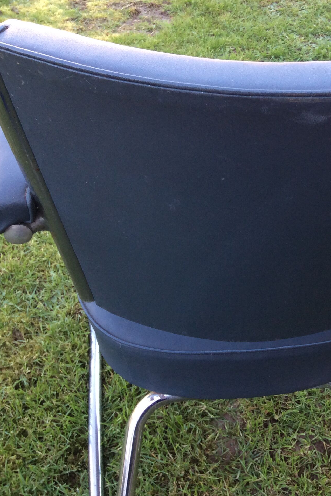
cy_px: 247
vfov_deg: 43.6
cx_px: 268
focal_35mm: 45
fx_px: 621
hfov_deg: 29.2
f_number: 2.4
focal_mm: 3.3
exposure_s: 1/100
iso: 40
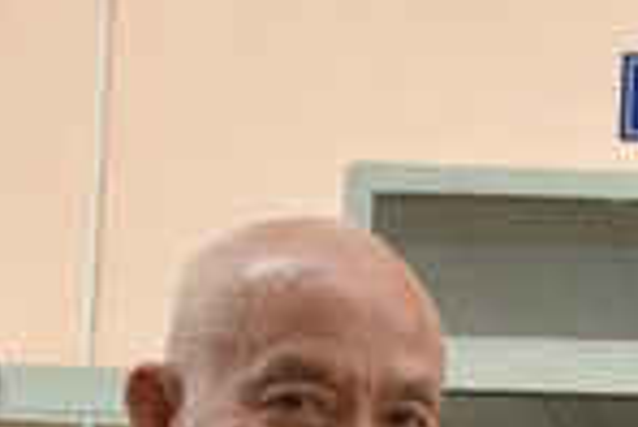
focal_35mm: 136
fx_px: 2413
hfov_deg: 14.1
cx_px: 944
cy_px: 785
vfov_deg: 9.6
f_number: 6.3
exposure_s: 1/160
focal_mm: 31
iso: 400
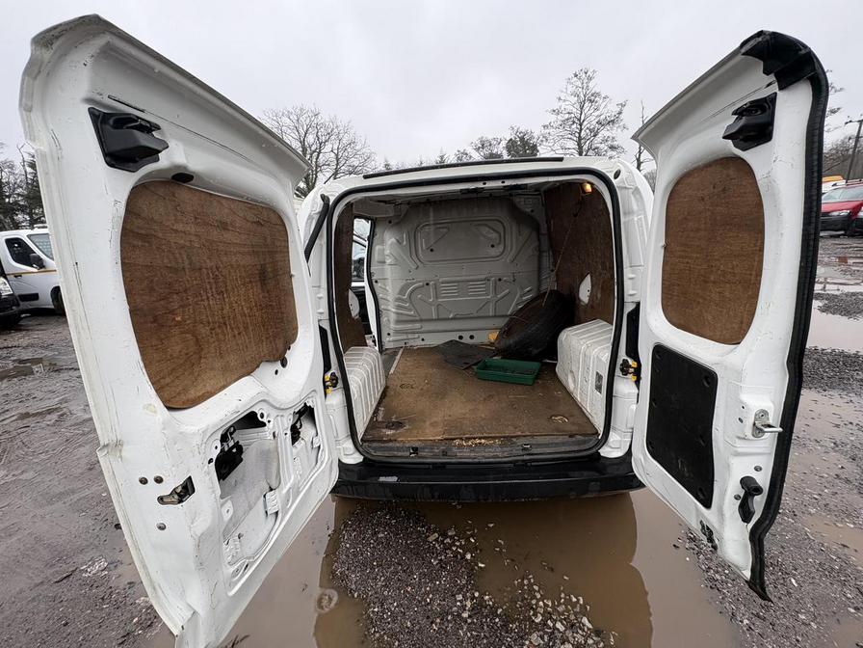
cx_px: 432
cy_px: 324
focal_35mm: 14
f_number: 2.2
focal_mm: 2.22
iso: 160
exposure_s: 1/99
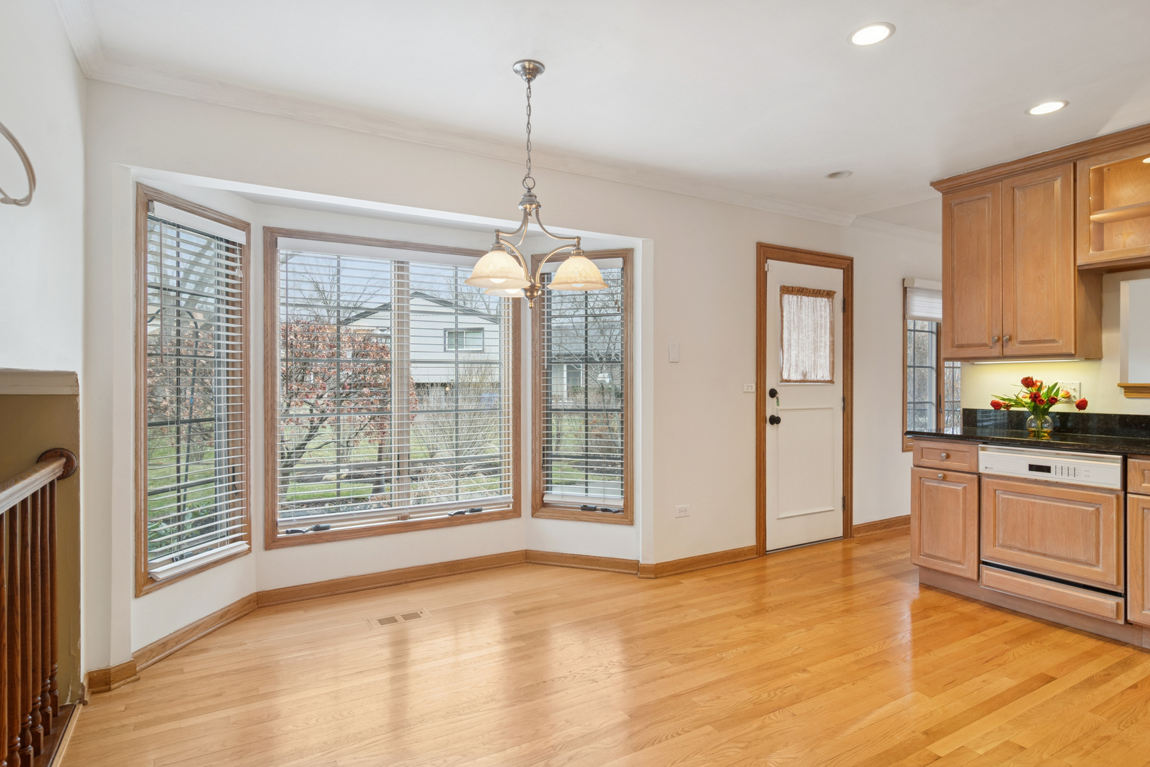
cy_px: 384
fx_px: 575
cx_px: 575
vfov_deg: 67.4
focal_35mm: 18
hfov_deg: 90.0
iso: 200
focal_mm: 12
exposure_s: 1/8
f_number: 8
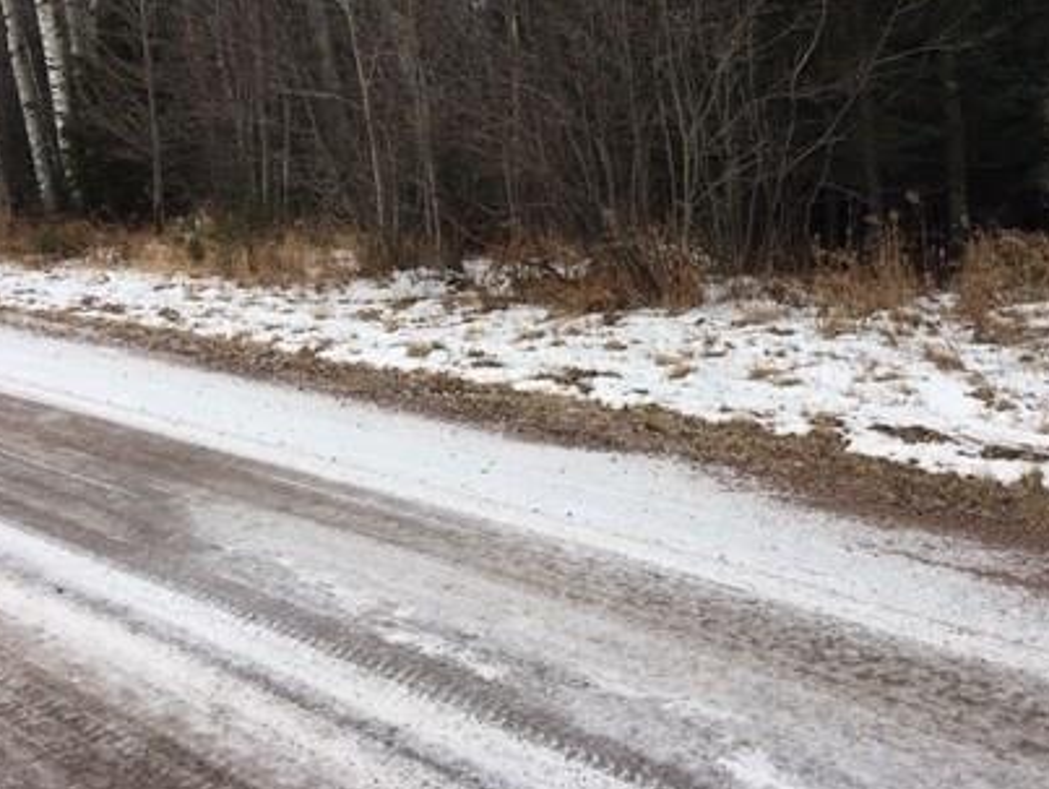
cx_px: 565
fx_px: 1395
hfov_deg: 41.2
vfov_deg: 30.9
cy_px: 182
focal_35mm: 46
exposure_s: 1/460
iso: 25
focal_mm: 4.15
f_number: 2.2
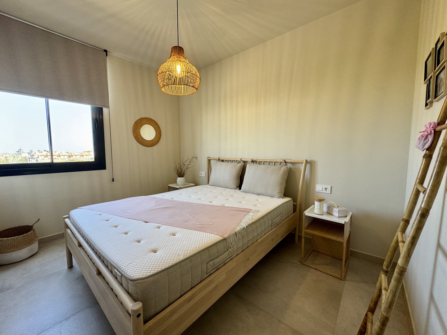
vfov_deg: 85.7
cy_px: 168
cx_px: 224
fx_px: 181
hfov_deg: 102.1
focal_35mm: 14
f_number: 2.2
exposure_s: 1/99
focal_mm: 2.22
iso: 100
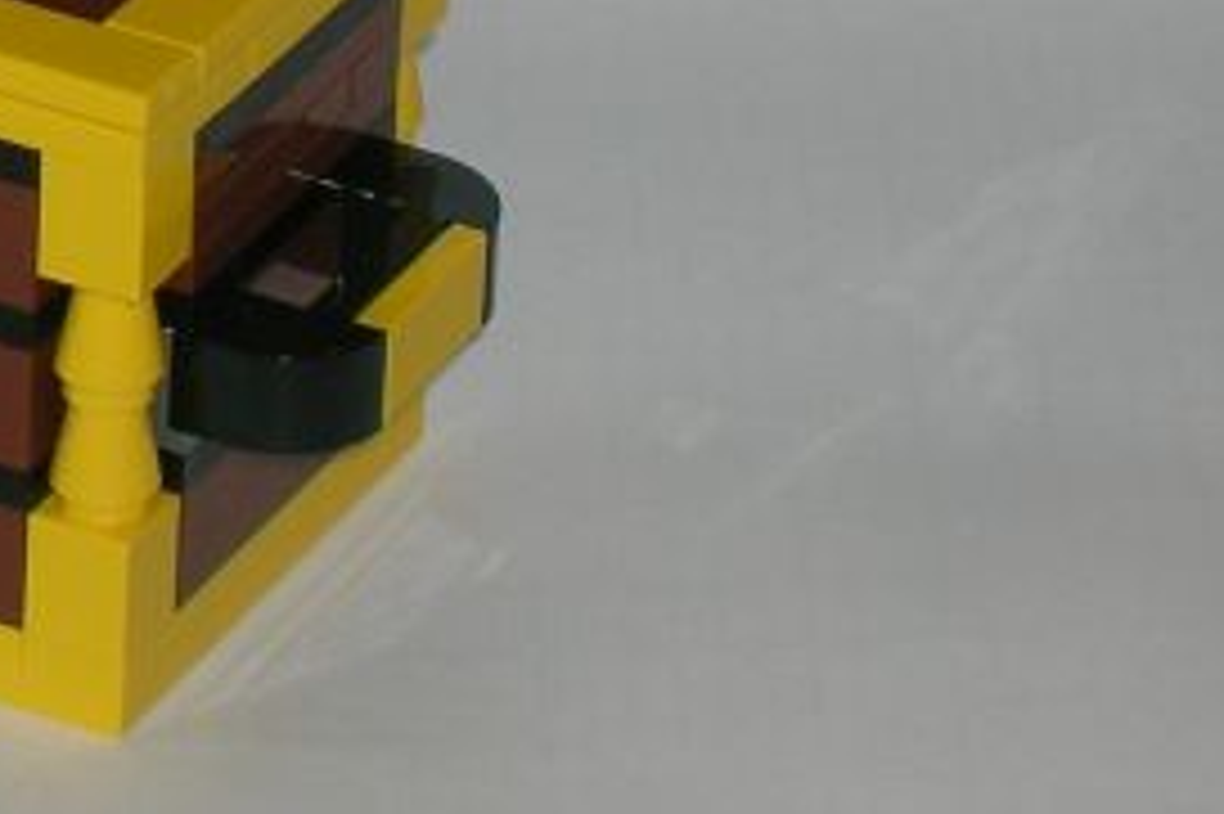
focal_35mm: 312
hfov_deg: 6.6
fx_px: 10601
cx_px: -346
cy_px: -135
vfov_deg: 4.4
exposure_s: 1/60.1
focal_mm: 17.1
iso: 50
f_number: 4.9
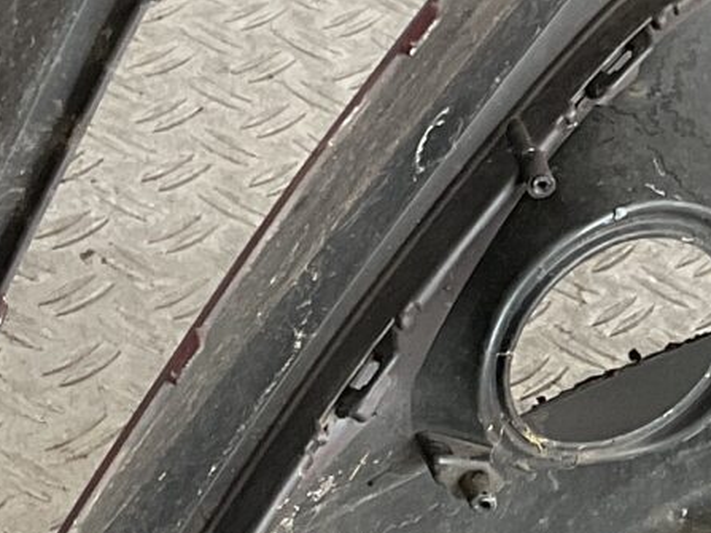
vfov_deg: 8.9
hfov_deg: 11.6
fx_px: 3409
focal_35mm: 166
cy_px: 277
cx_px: 905
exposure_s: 1/100
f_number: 1.8
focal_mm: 3
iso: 50
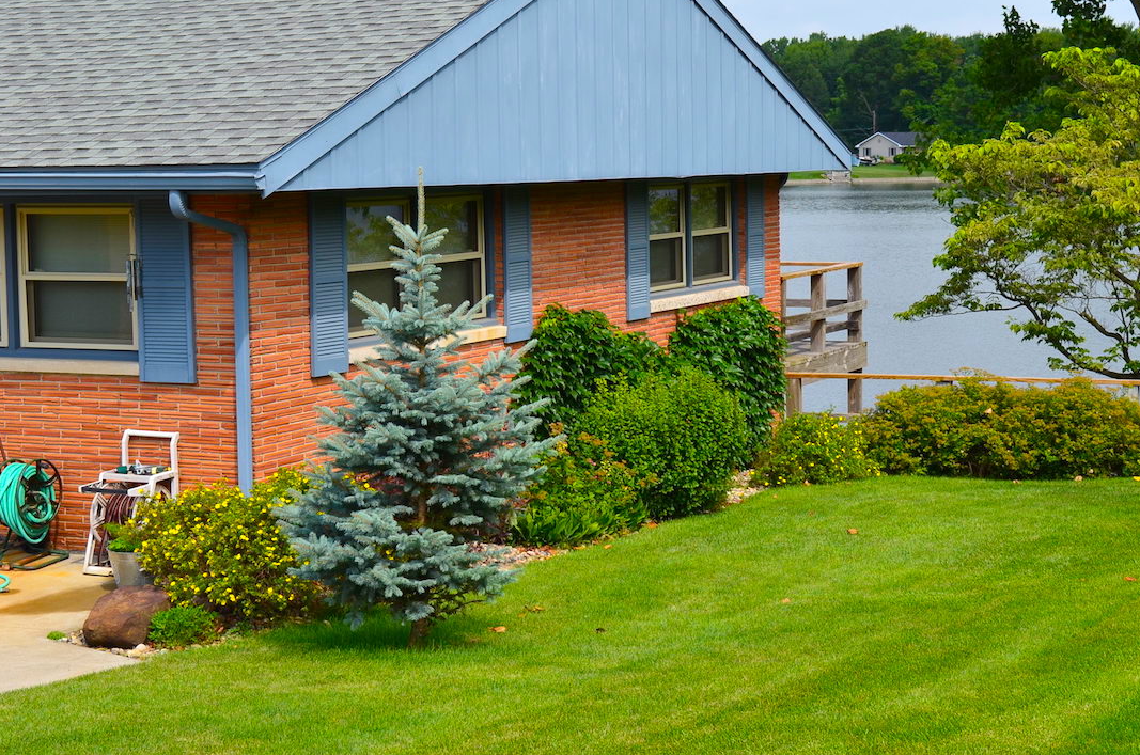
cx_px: 675
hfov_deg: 28.1
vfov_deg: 18.8
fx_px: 2276
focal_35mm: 72
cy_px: 312
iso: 200
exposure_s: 1/400
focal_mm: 40
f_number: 11
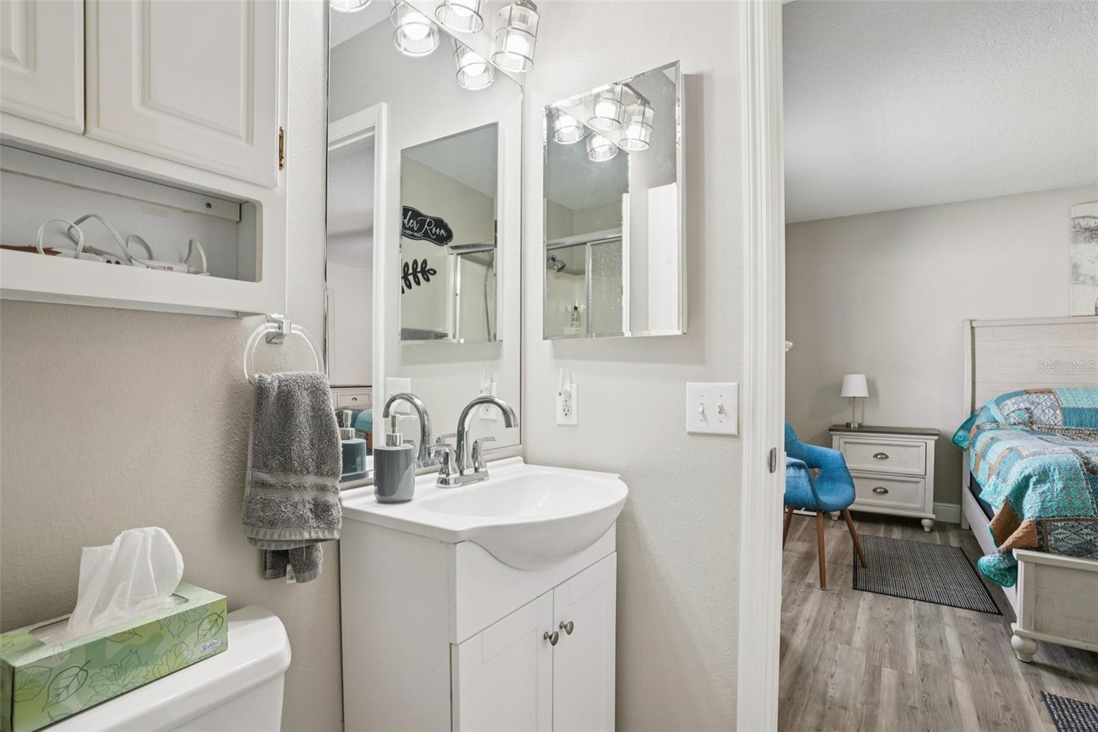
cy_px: 366
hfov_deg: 93.3
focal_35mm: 17
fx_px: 518
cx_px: 549
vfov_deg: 70.4
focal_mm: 17
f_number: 9
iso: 100
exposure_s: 1/5
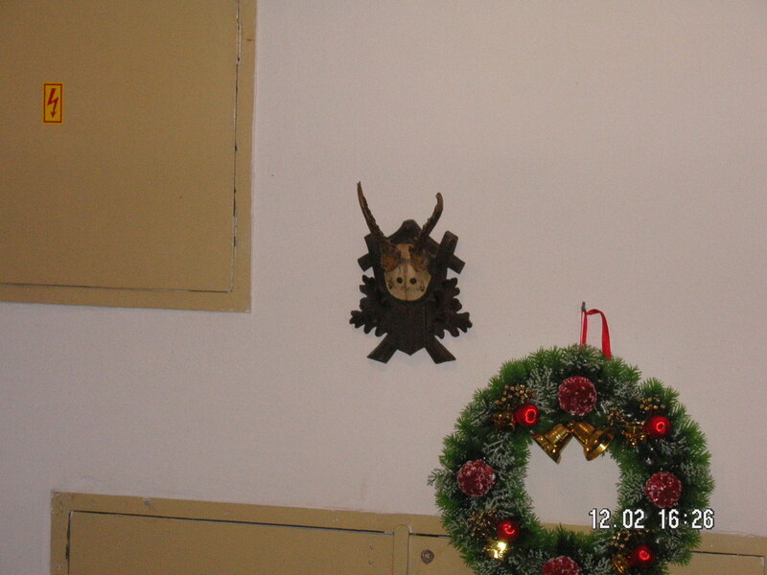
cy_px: 288
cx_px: 384
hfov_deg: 18.7
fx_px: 2327
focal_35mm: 105
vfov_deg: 14.1
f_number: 5
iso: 160
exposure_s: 1/105
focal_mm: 17.1
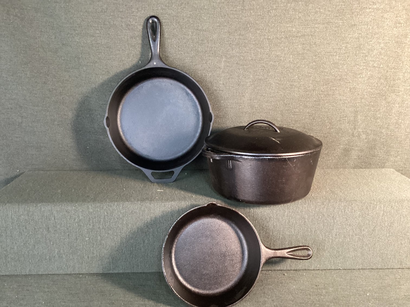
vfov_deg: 45.4
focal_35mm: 31
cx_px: 205
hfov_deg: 58.3
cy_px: 154
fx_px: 367
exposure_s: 1/30
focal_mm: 3.3
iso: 400
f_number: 2.4
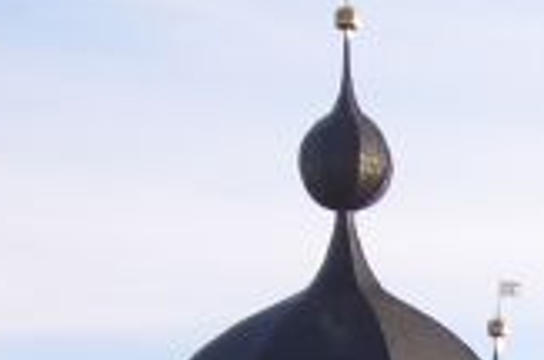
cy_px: 780
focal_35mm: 450
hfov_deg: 4.5
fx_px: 6787
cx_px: 1075
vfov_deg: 3.0
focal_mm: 14.6
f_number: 4.4
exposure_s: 1/200
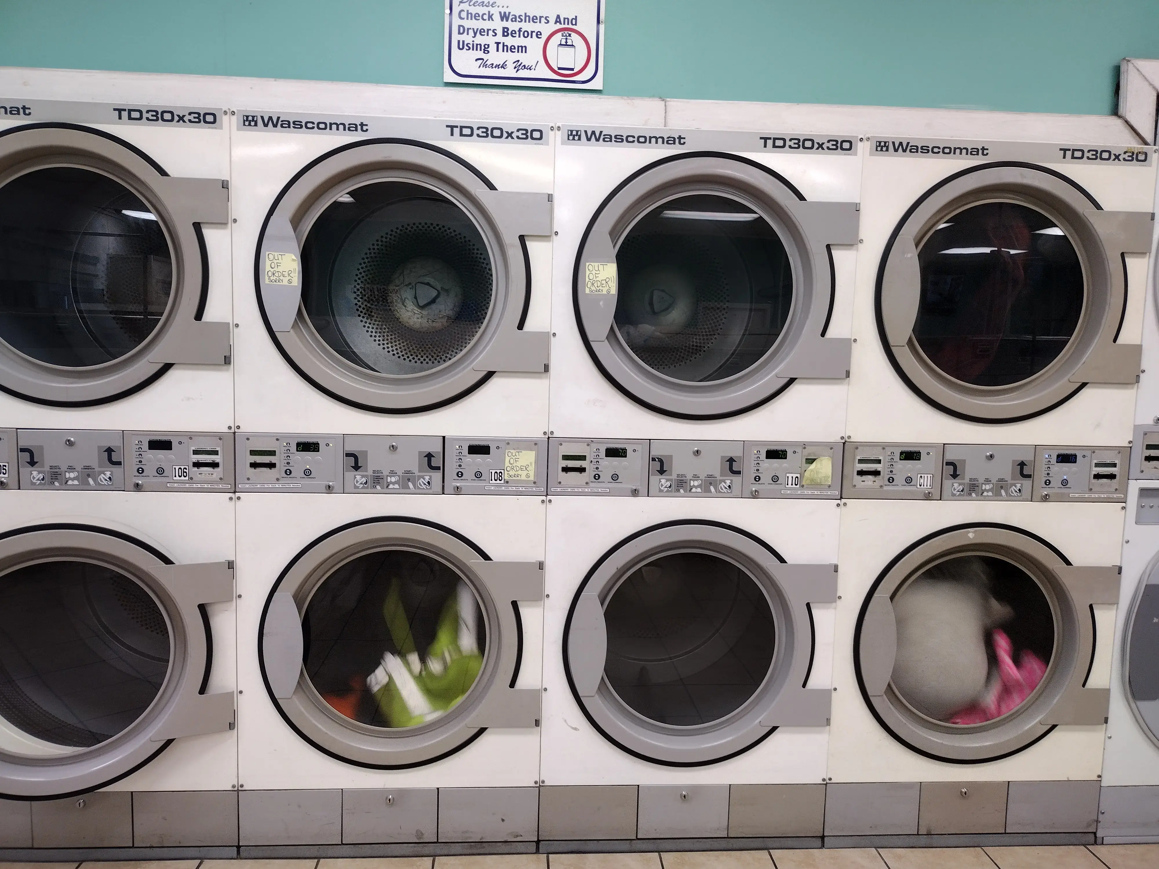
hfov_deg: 65.3
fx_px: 904
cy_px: 434
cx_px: 580
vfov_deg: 51.4
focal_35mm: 27
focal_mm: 4.71
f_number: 1.7
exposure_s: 1/60
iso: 176
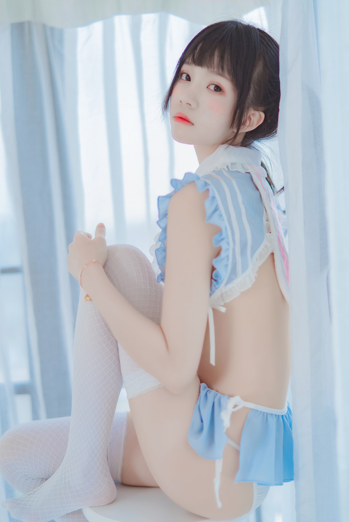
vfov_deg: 39.6
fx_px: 727
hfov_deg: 27.0
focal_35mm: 50
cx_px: 174
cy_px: 261
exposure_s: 1/250
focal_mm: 50
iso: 100
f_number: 1.4
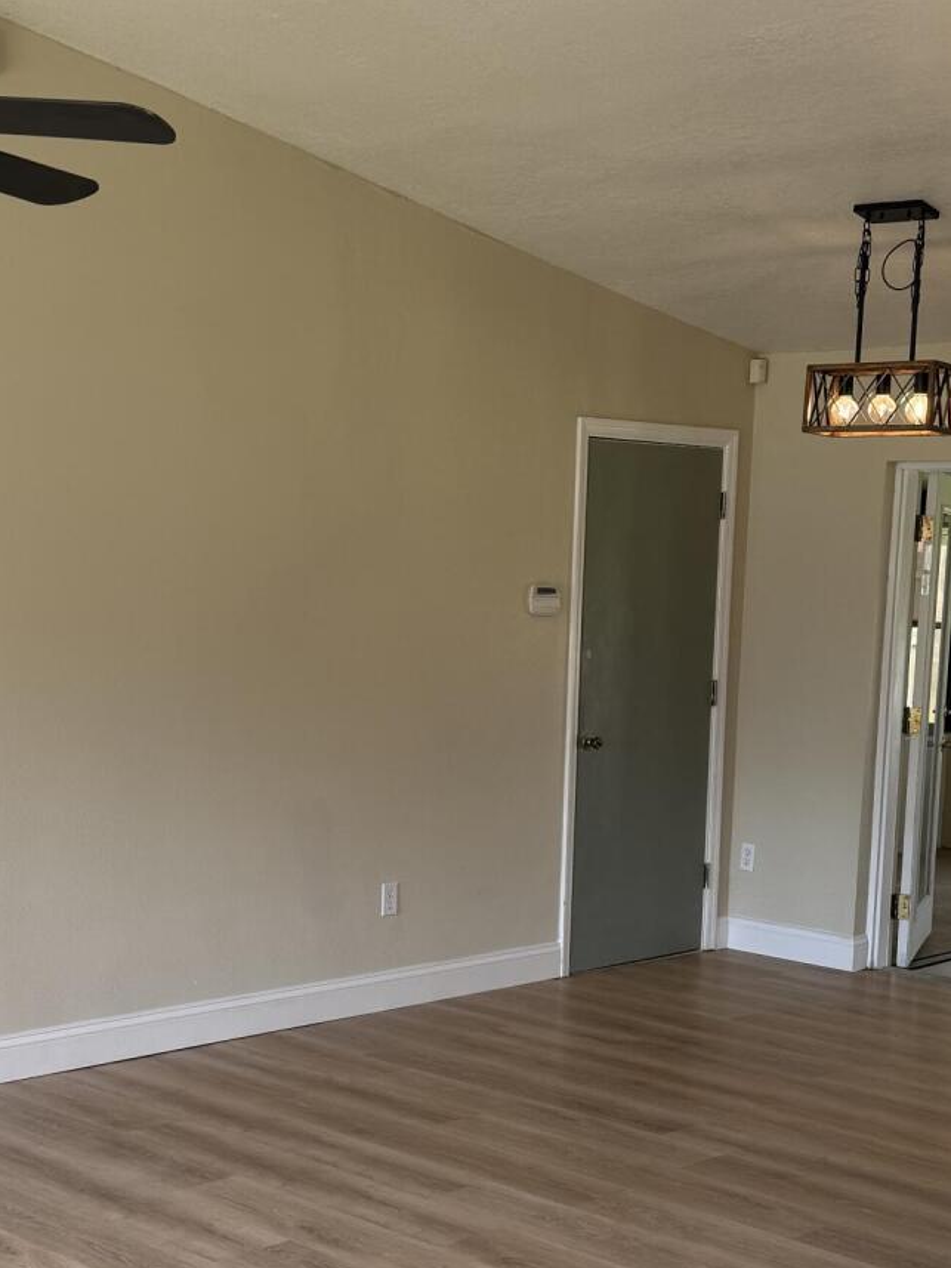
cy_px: 812
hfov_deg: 26.1
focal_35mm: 56
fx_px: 2051
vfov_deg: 34.1
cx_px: 466
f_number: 1.78
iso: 50
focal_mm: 6.76
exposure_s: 1/129
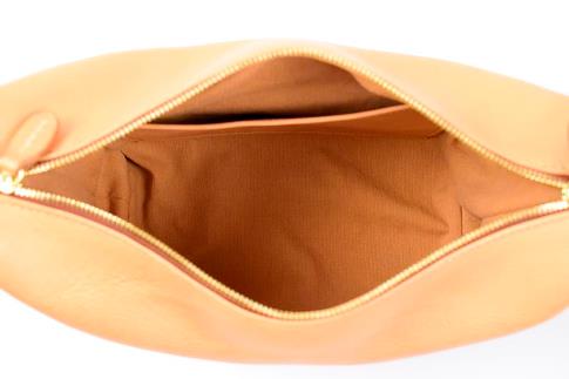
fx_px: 829
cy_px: 190
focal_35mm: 52
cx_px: 284
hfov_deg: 37.9
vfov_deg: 25.7
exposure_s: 1/200
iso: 5000
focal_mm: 35
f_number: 7.1
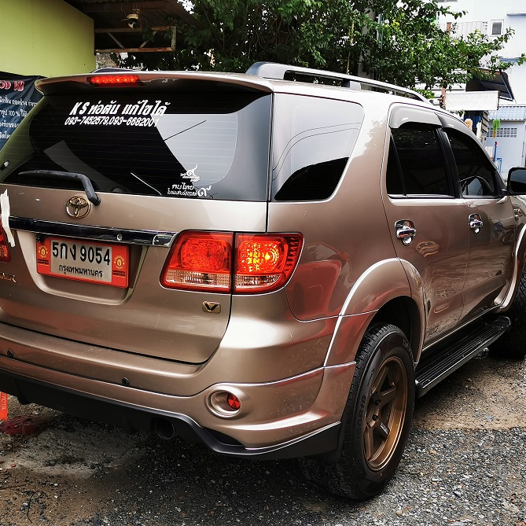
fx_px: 756
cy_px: 263
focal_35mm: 44
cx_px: 233
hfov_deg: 38.3
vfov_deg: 38.3
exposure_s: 1/532
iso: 50
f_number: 1.8
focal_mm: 5.58
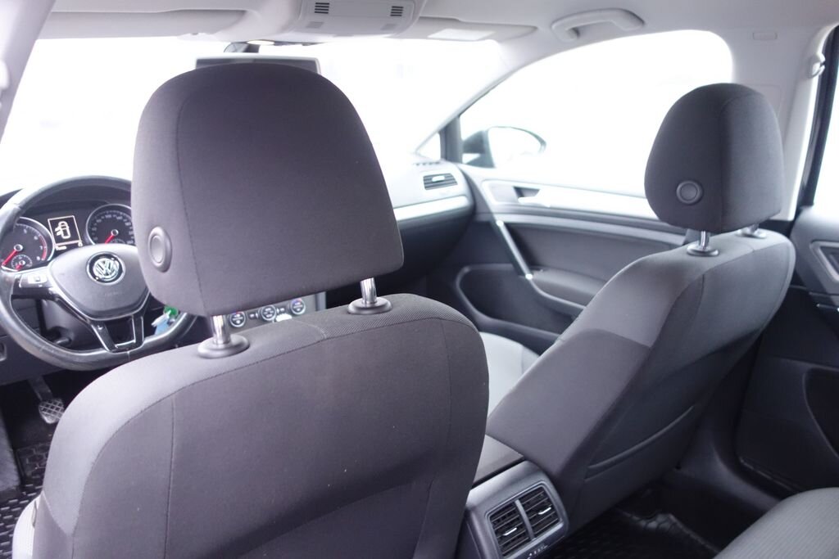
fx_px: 653
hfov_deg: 65.5
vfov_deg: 46.4
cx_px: 420
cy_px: 280
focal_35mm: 28
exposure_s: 1/30
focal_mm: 10.4
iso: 800
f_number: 1.8
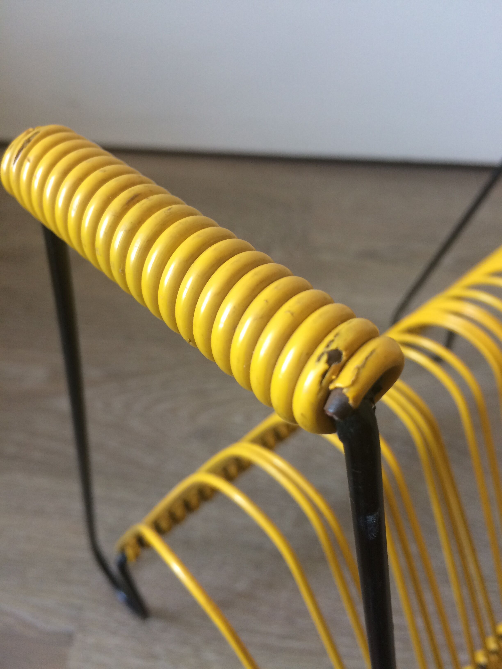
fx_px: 561
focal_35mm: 29
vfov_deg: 61.7
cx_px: 251
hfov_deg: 48.2
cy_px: 334
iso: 160
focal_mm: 4.15
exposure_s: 1/33
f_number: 2.2
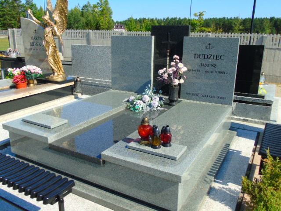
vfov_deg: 48.2
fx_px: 235
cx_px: 140
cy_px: 106
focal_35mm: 29
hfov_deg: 61.7
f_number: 3.6
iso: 80
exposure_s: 1/640
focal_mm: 5.2
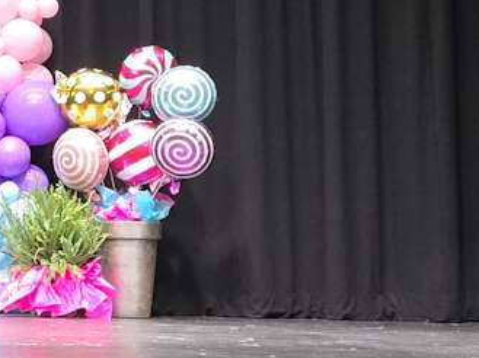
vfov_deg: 20.9
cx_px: -220
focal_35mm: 70
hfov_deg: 23.0
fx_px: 968
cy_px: 125
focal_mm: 5.4
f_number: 1.8
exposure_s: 1/120
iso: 500
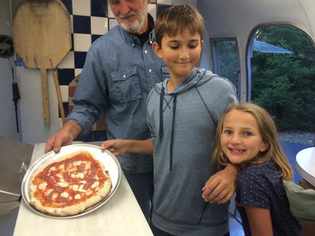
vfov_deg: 45.5
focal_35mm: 31
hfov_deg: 58.3
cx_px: 154
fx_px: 282
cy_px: 121
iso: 40
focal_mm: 4.15
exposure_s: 1/40
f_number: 2.2
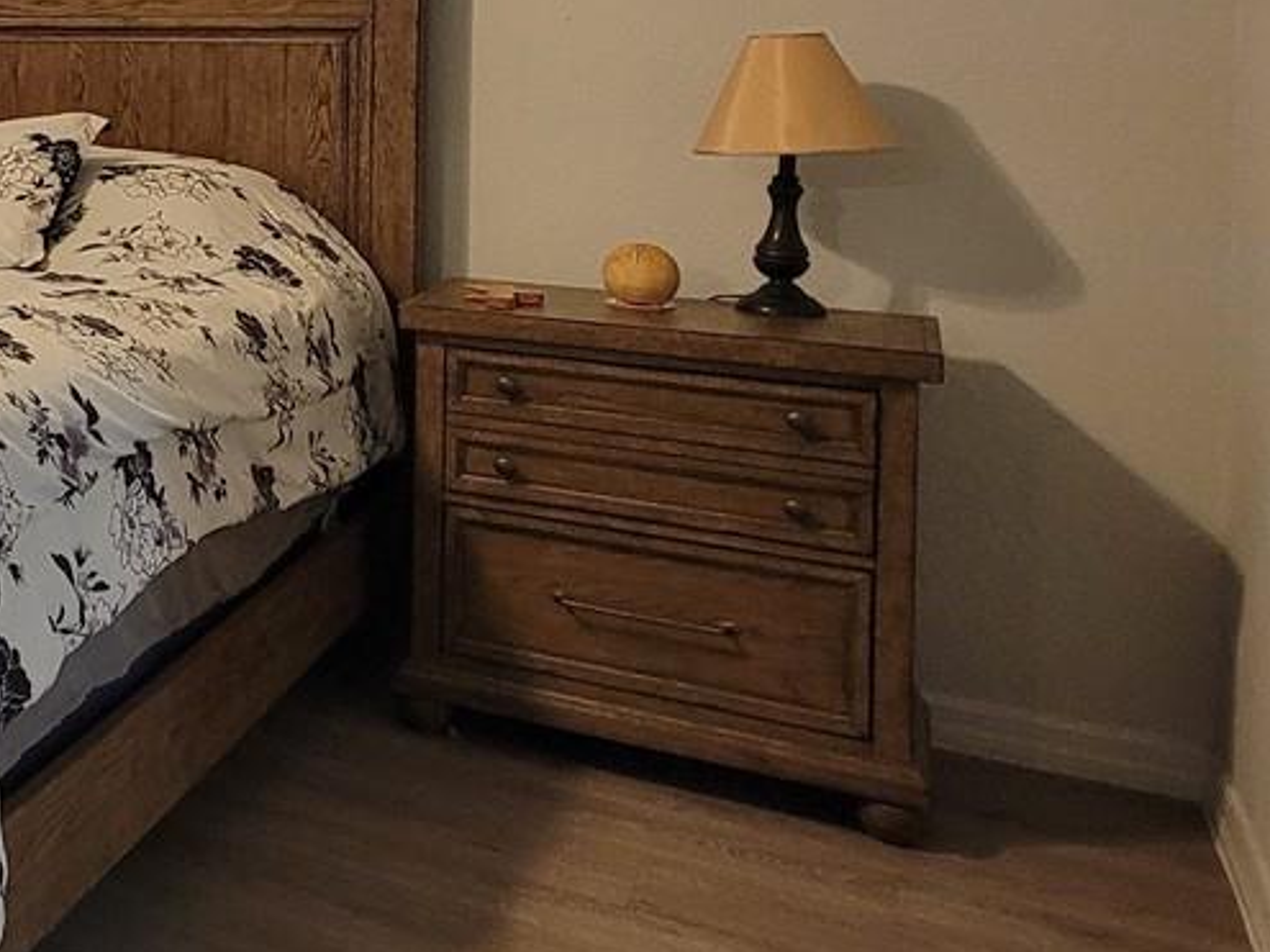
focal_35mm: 42
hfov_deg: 31.5
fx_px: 1541
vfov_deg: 32.5
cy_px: 82
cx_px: -472
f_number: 2.2
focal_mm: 2.2
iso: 320
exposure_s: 1/40
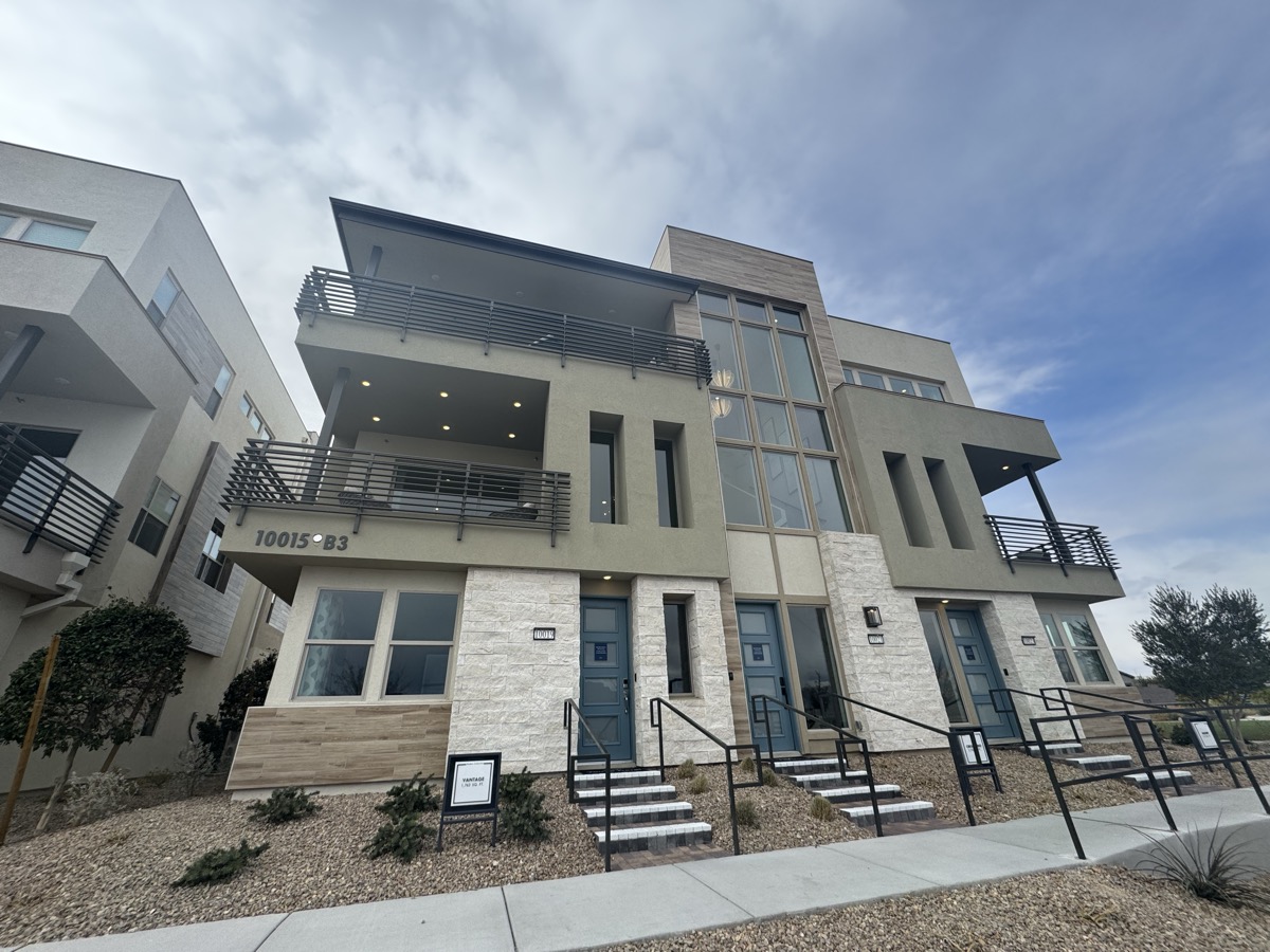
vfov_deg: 85.7
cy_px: 476
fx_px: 514
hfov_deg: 102.1
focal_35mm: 14
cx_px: 635
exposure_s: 1/858
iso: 50
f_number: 2.2
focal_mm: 2.22
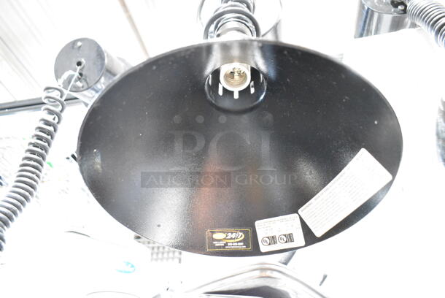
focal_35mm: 27
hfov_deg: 67.3
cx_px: 222
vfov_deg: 48.0
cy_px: 149
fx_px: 334
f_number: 3.5
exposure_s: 1/30
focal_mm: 18
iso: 7200
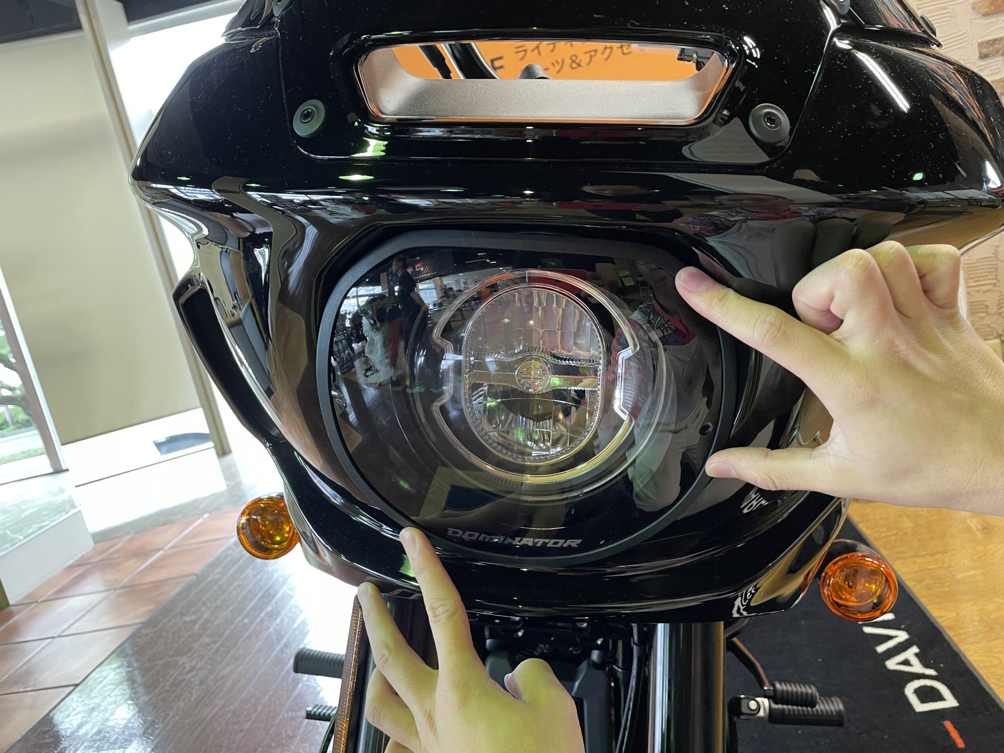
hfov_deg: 67.3
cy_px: 376
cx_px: 502
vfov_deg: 53.1
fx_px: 754
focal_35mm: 26
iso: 125
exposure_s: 1/60
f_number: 1.6
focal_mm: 4.2
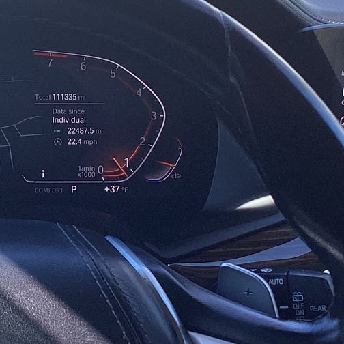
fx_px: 978
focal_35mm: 87
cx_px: 17
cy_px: 160
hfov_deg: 19.5
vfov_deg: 19.9
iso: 25
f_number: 2.4
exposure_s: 1/216
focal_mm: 3.3
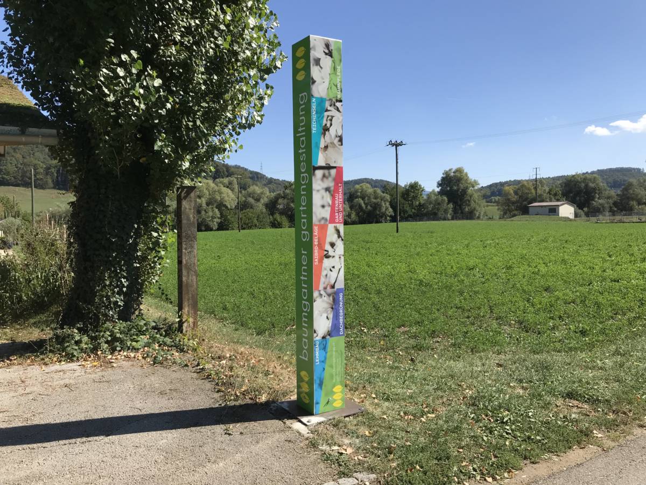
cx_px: 323
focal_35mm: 28
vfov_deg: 49.7
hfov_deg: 63.4
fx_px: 523
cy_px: 242
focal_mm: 3.99
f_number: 1.8
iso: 20
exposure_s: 1/2037
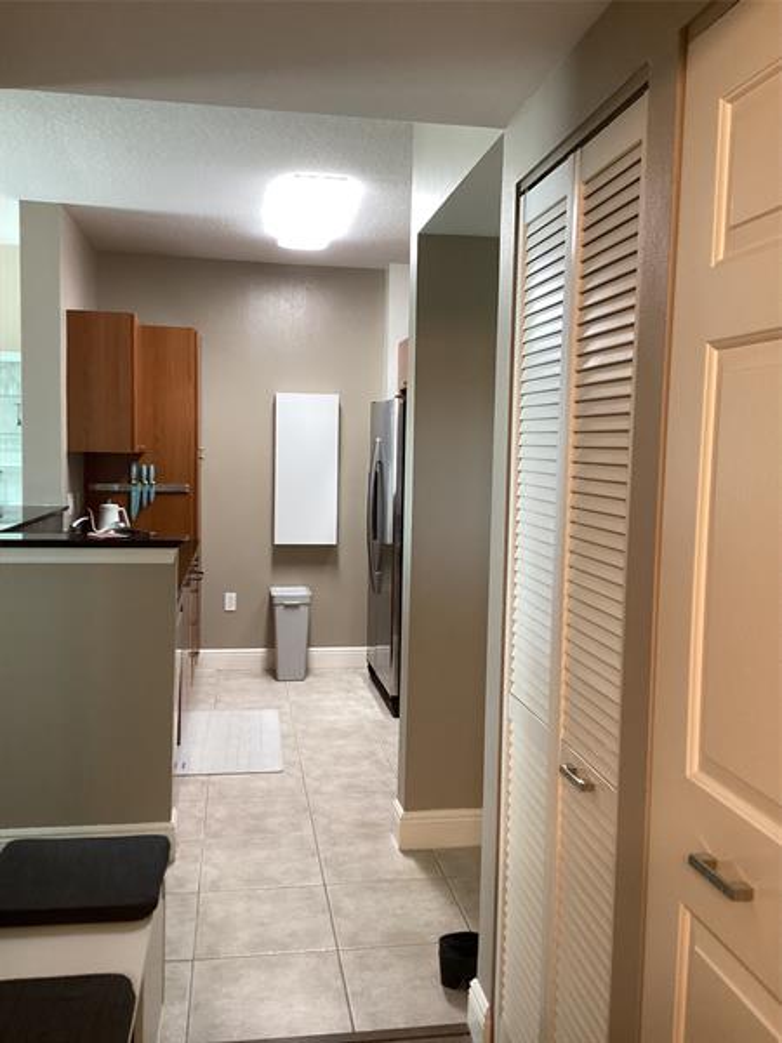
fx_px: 934
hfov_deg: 45.4
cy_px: 522
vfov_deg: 58.4
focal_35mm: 31
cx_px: 391
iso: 200
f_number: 2.4
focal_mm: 3.3
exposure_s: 1/60
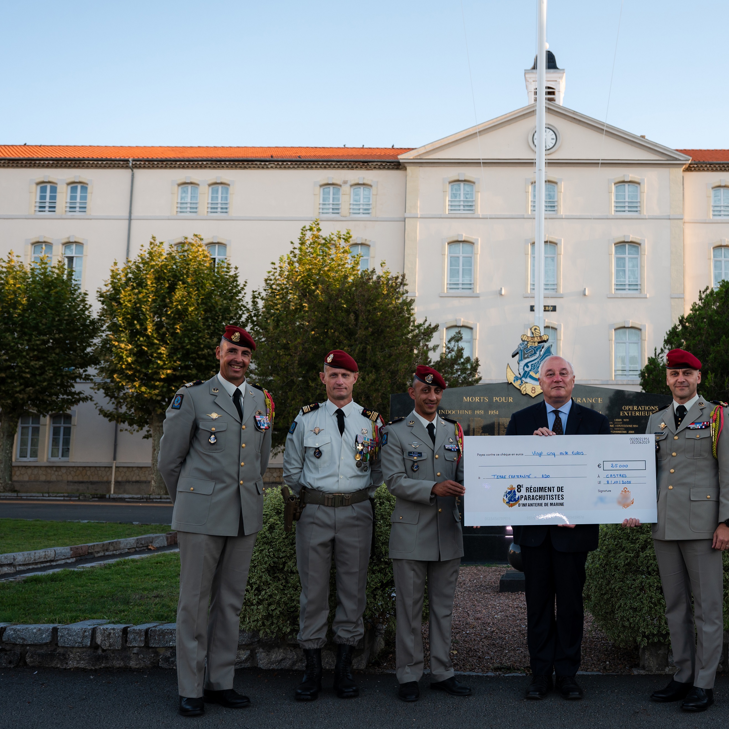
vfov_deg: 41.9
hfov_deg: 40.7
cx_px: 540
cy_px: 362
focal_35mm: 40
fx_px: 953
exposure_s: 1/500
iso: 320
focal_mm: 31
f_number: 4.5
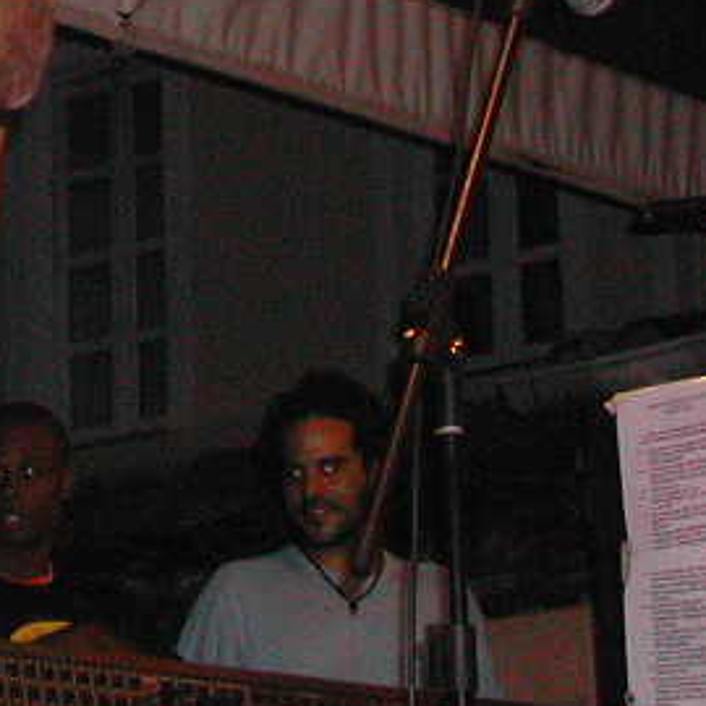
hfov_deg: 9.9
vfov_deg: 9.9
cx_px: -220
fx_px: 4015
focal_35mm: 174
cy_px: -76
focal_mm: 11.1
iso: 378
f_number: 3.2
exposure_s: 1/60
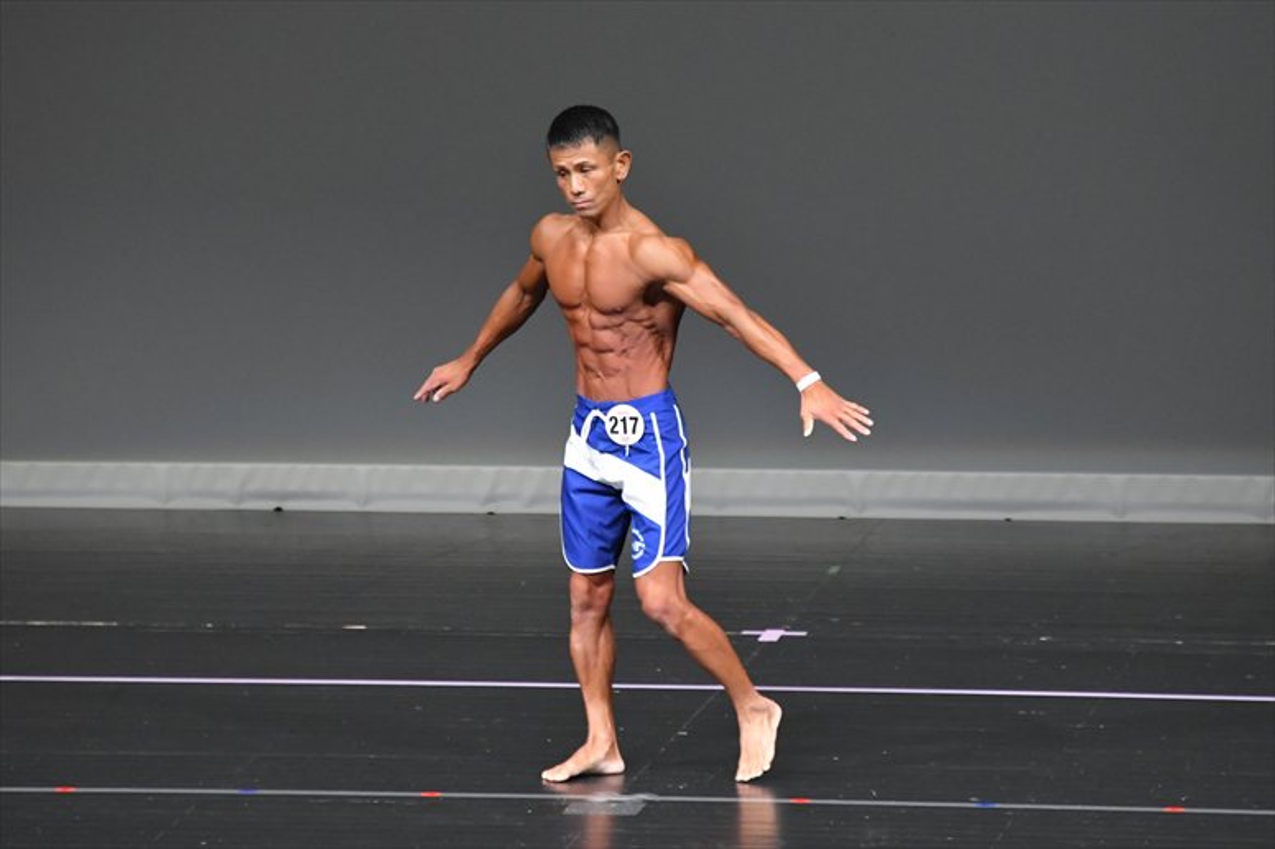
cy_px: 424
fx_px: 12213
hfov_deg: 6.0
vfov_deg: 4.0
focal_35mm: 345
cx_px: 638
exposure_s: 1/400
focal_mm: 230
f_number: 5.6
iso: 5000
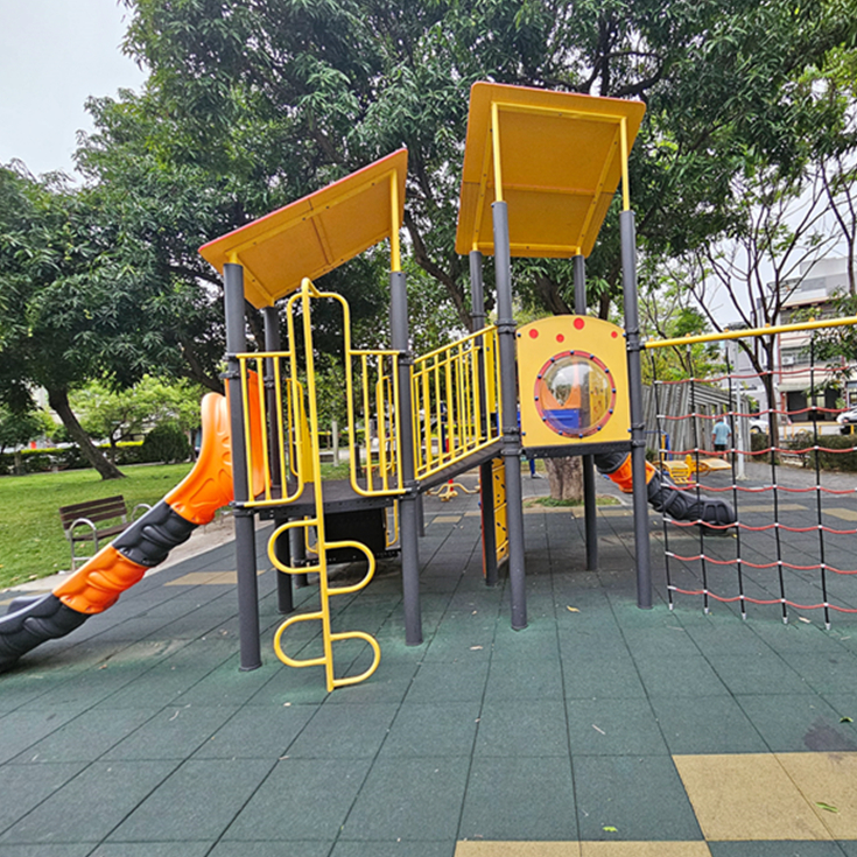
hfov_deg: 86.4
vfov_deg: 87.4
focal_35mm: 16
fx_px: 448
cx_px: 513
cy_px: 423
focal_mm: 2.2
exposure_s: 1/60
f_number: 2.2
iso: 400
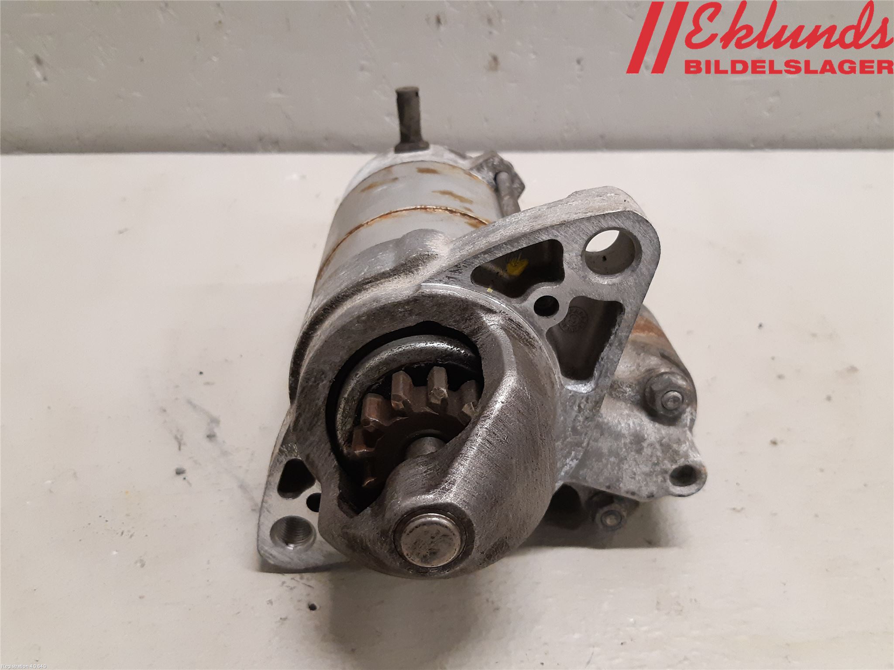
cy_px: 335
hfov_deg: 67.3
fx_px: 671
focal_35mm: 26
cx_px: 447
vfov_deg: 53.1
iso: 250
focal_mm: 3.93
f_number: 1.7
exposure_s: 1/50
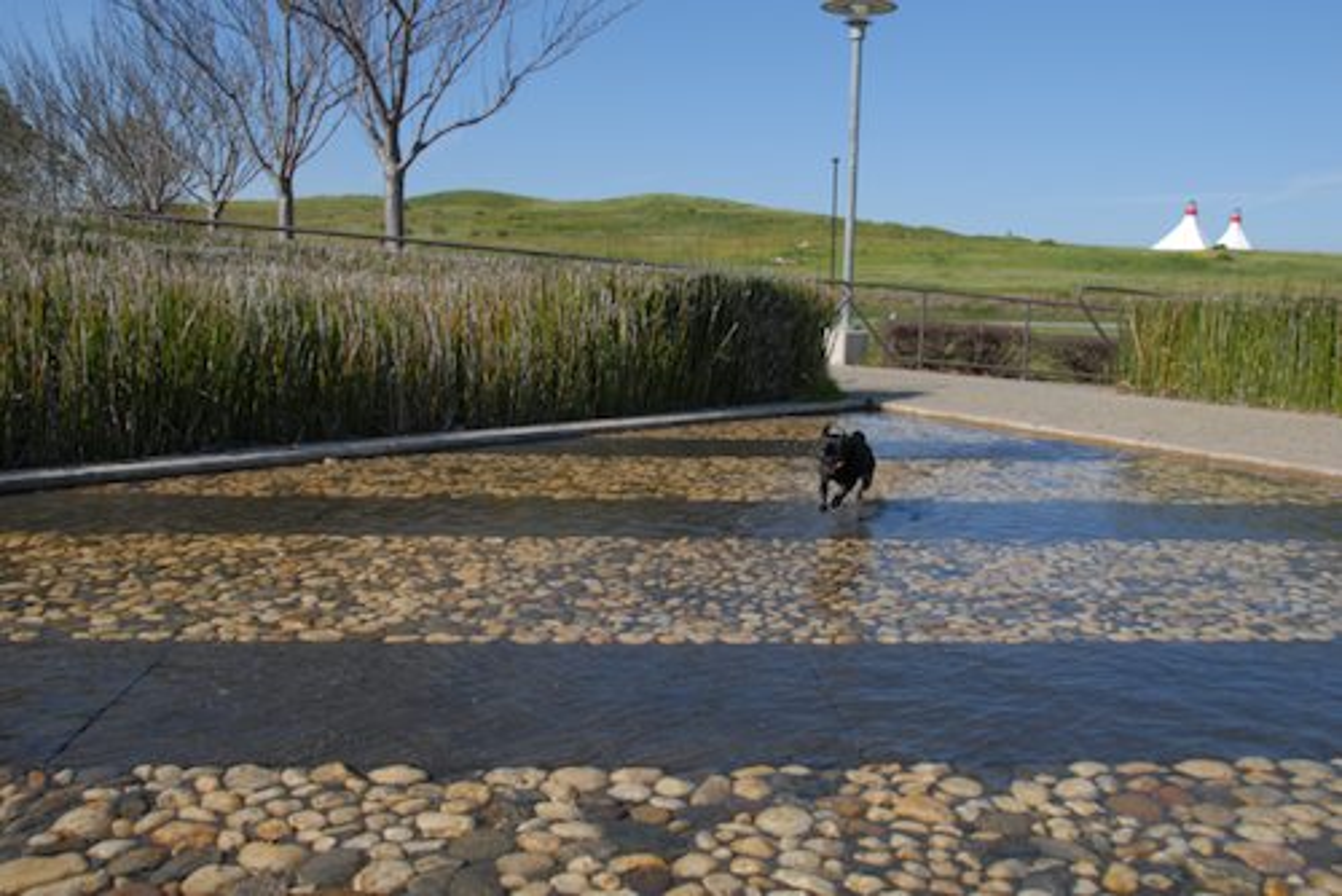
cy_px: 448
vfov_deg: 43.7
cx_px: 671
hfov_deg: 61.9
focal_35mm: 30
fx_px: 1119
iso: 100
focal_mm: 20
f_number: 8
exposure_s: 1/250
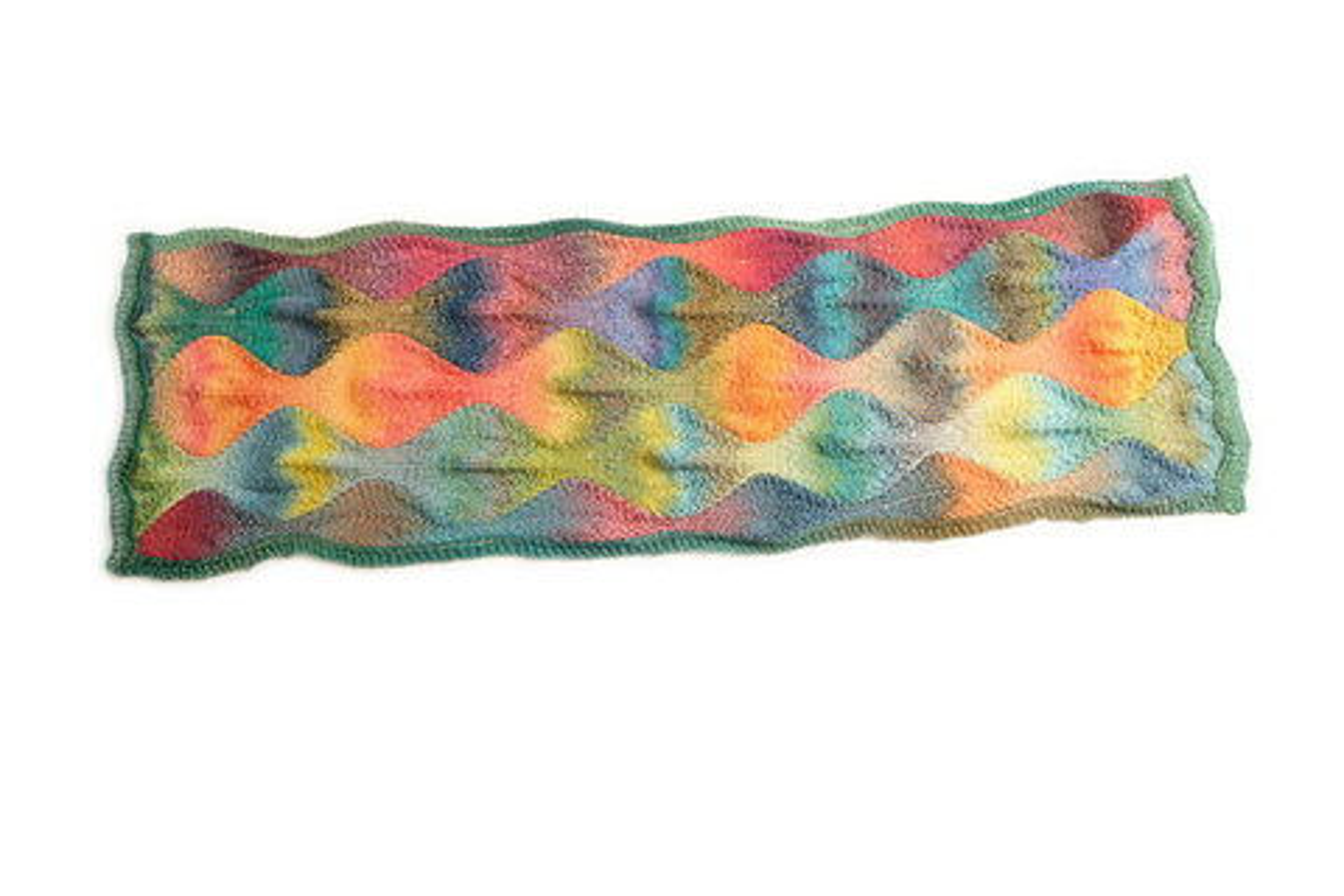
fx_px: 1419
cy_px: 448
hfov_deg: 50.7
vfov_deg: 35.1
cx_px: 672
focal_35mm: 38
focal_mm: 25.4
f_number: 10
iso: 200
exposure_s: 1/200
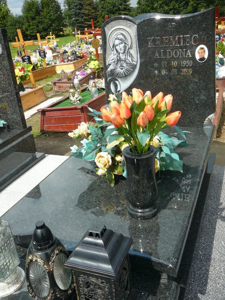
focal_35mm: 35
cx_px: 112
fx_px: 303
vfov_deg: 52.6
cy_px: 150
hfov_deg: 40.7
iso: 80
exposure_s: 1/1000
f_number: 2.8
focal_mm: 5.2
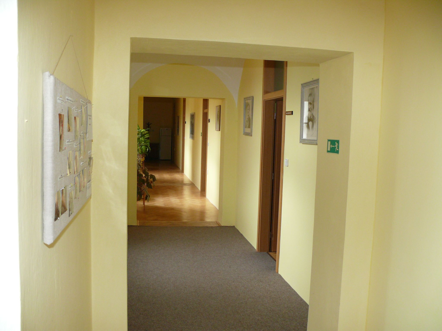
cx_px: 221
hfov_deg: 52.6
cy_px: 166
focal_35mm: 35
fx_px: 447
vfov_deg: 40.7
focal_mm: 7.4
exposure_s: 1/100
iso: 200
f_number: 2.8
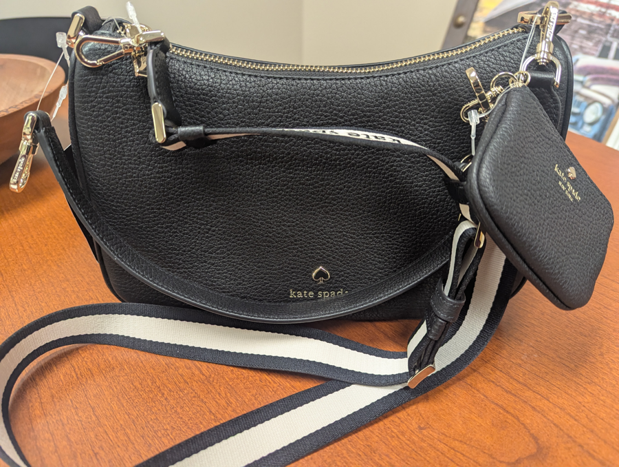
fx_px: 430
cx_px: 310
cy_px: 234
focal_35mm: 24
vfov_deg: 57.0
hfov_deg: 71.5
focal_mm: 6.81
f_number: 1.85
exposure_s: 1/120
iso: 621
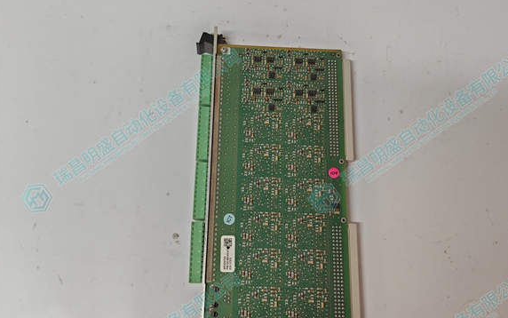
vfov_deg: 32.0
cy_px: 147
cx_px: 262
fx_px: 554
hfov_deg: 49.3
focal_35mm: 40
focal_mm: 6.12
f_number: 1.9
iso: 800
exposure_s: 1/120
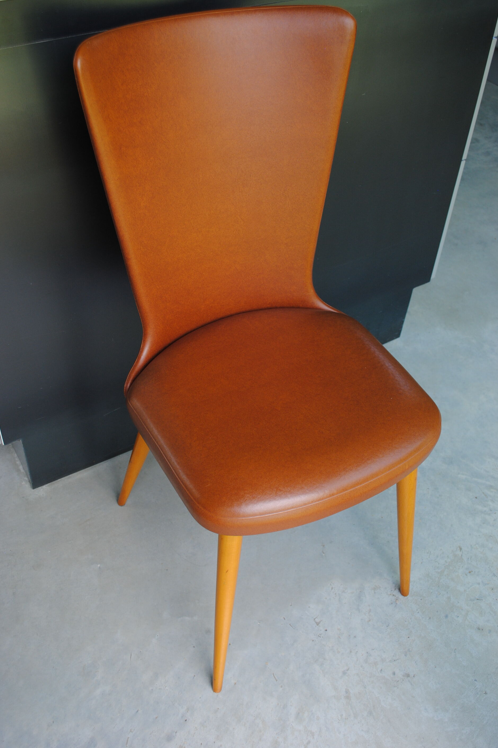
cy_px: 373
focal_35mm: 37
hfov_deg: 35.9
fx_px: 768
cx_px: 249
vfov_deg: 51.9
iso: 200
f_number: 5.6
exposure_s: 1/125
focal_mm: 24
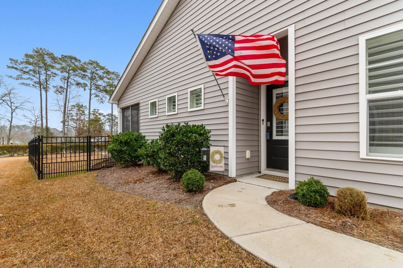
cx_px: 202
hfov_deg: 96.7
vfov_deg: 73.7
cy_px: 134
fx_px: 179
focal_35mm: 16
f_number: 4.8
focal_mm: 11
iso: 100
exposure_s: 1/60
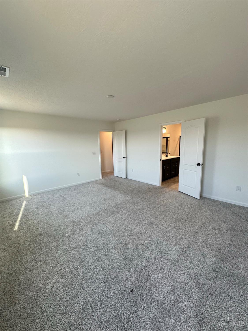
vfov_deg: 102.1
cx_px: 124
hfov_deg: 85.7
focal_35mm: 14
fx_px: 134
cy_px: 166
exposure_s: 1/120
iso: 100
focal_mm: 2.22
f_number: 2.2
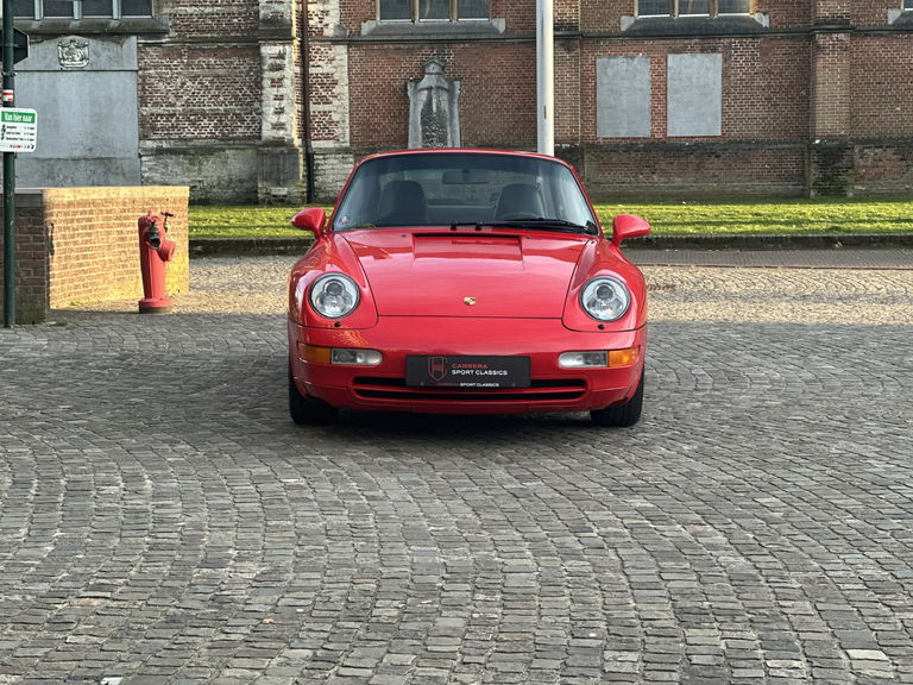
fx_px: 2031
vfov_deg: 19.1
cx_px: 456
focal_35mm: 77
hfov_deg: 25.3
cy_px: 342
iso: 80
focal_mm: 9
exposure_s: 1/121
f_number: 2.8
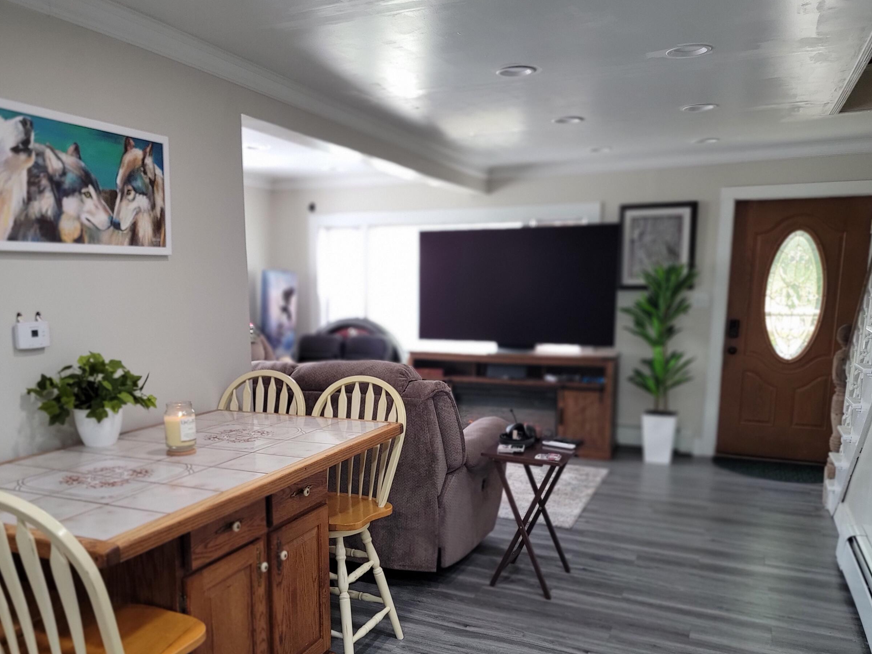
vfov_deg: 46.6
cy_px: 388
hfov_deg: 59.7
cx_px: 374
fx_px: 756
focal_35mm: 30
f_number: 1.8
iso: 160
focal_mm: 6.7
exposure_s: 1/120
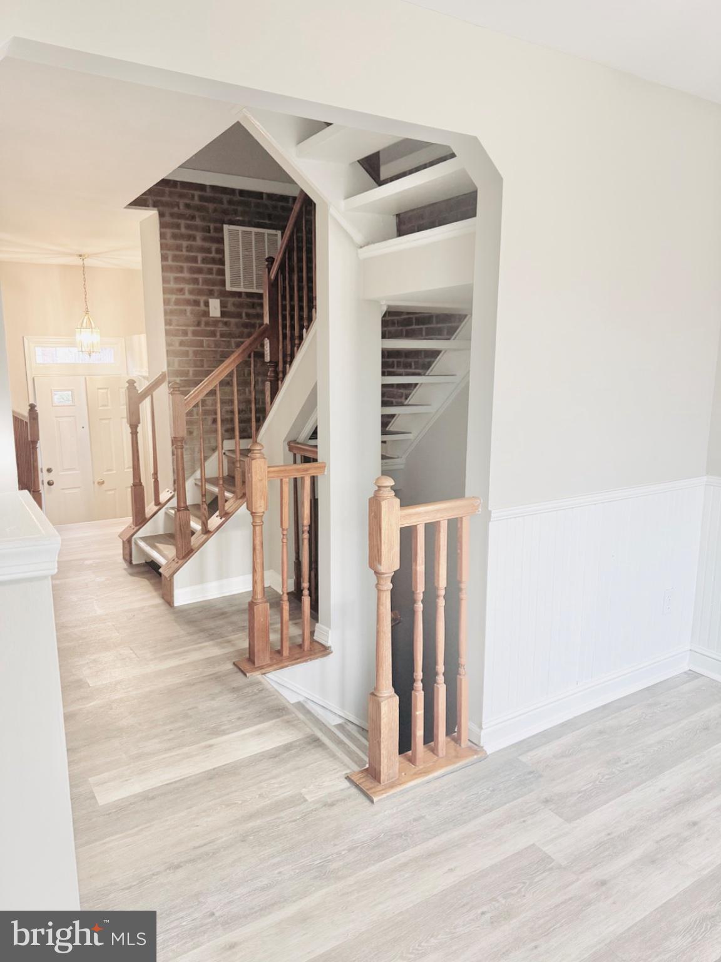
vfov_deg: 71.6
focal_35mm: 24
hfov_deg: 56.8
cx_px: 360
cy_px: 481
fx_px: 667
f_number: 1.78
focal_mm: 6.76
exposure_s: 1/60
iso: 250
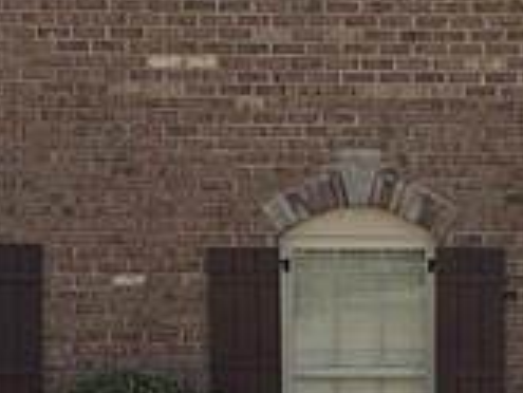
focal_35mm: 297
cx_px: 938
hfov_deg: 6.5
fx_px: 4491
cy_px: 374
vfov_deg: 5.0
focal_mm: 6.76
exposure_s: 1/4098
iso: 80
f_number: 1.78
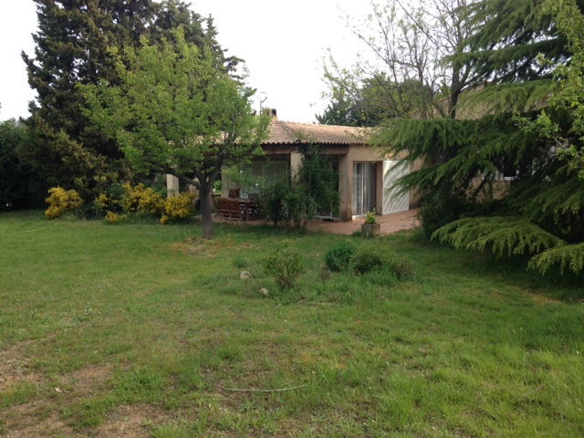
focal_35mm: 33
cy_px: 219
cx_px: 292
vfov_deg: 42.9
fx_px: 557
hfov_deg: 55.4
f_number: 2.4
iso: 50
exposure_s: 1/347
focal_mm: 4.12
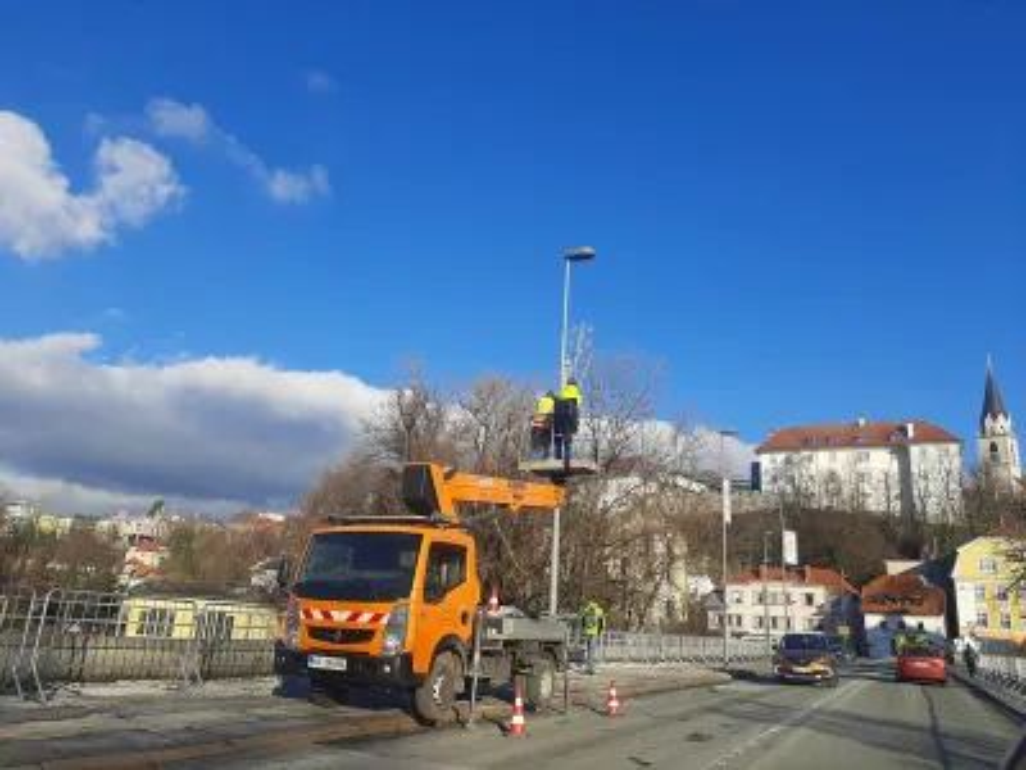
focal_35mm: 27
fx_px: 800
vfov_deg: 51.4
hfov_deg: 65.3
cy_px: 385
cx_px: 513
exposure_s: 1/2119
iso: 40
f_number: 1.7
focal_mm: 3.93
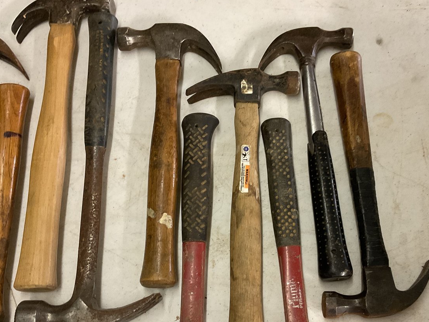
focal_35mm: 40
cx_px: 250
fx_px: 496
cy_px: 206
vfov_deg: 35.7
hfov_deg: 46.6
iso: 250
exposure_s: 1/60
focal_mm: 3
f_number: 1.8
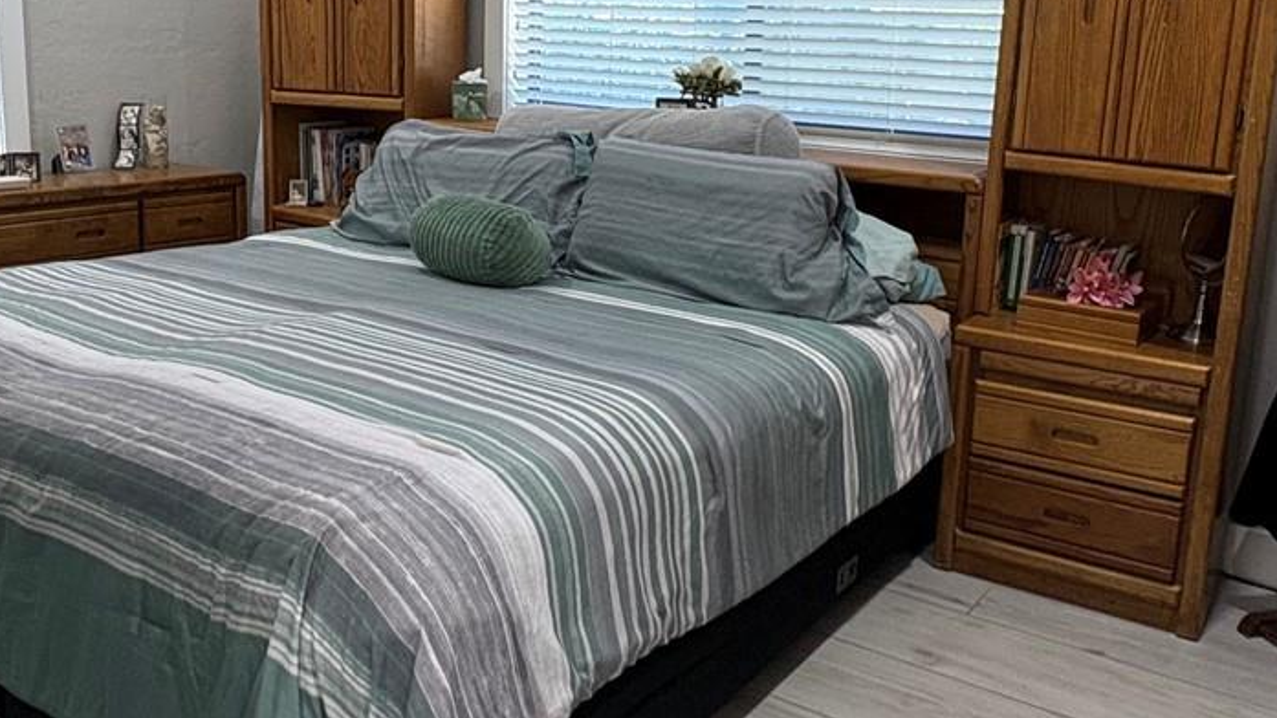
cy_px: 266
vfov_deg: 33.5
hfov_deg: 56.6
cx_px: 621
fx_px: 1185
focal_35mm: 35
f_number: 2.2
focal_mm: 2.22
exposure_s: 1/60
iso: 200
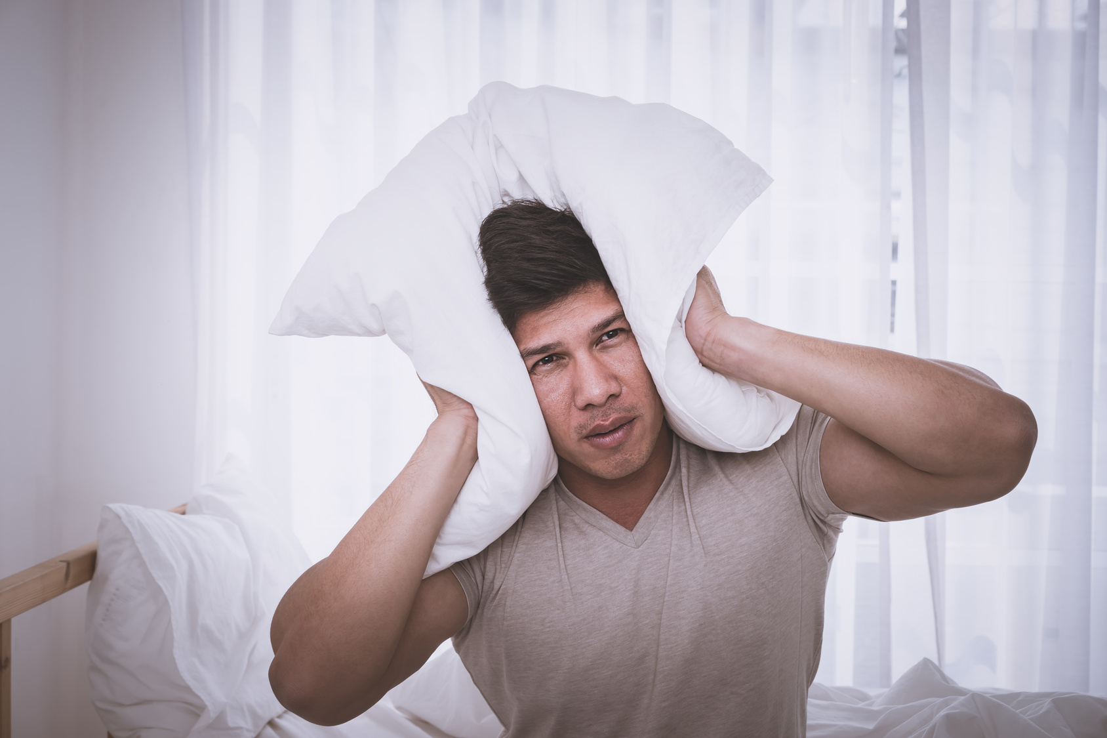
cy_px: 369
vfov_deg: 24.6
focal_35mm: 55
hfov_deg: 36.2
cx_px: 554
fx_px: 1691
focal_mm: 55
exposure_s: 1/125
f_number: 8
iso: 320
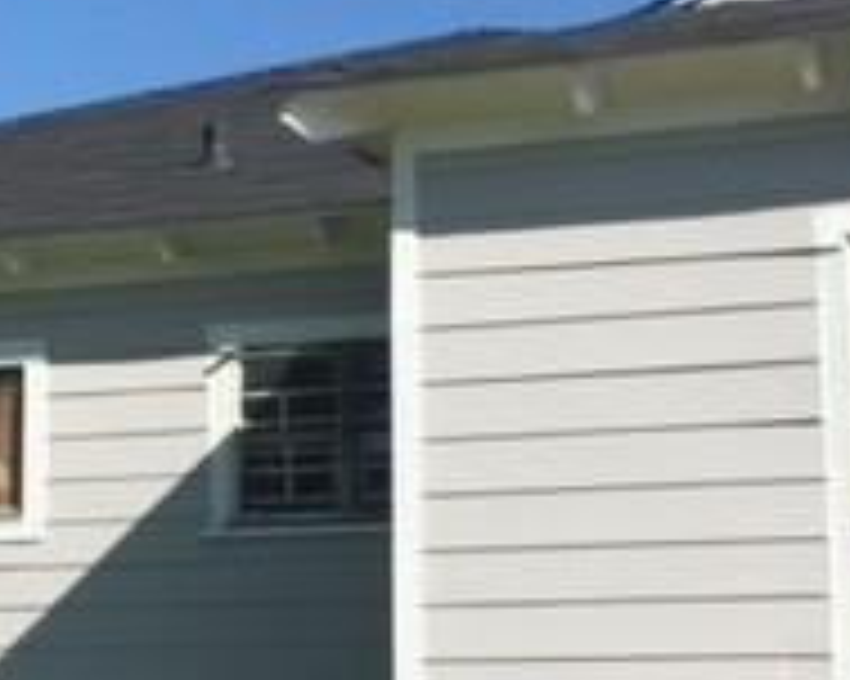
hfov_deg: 19.9
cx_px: 270
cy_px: 360
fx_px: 2414
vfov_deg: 16.0
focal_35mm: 96
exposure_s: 1/3049
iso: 32
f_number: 2.2
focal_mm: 4.15
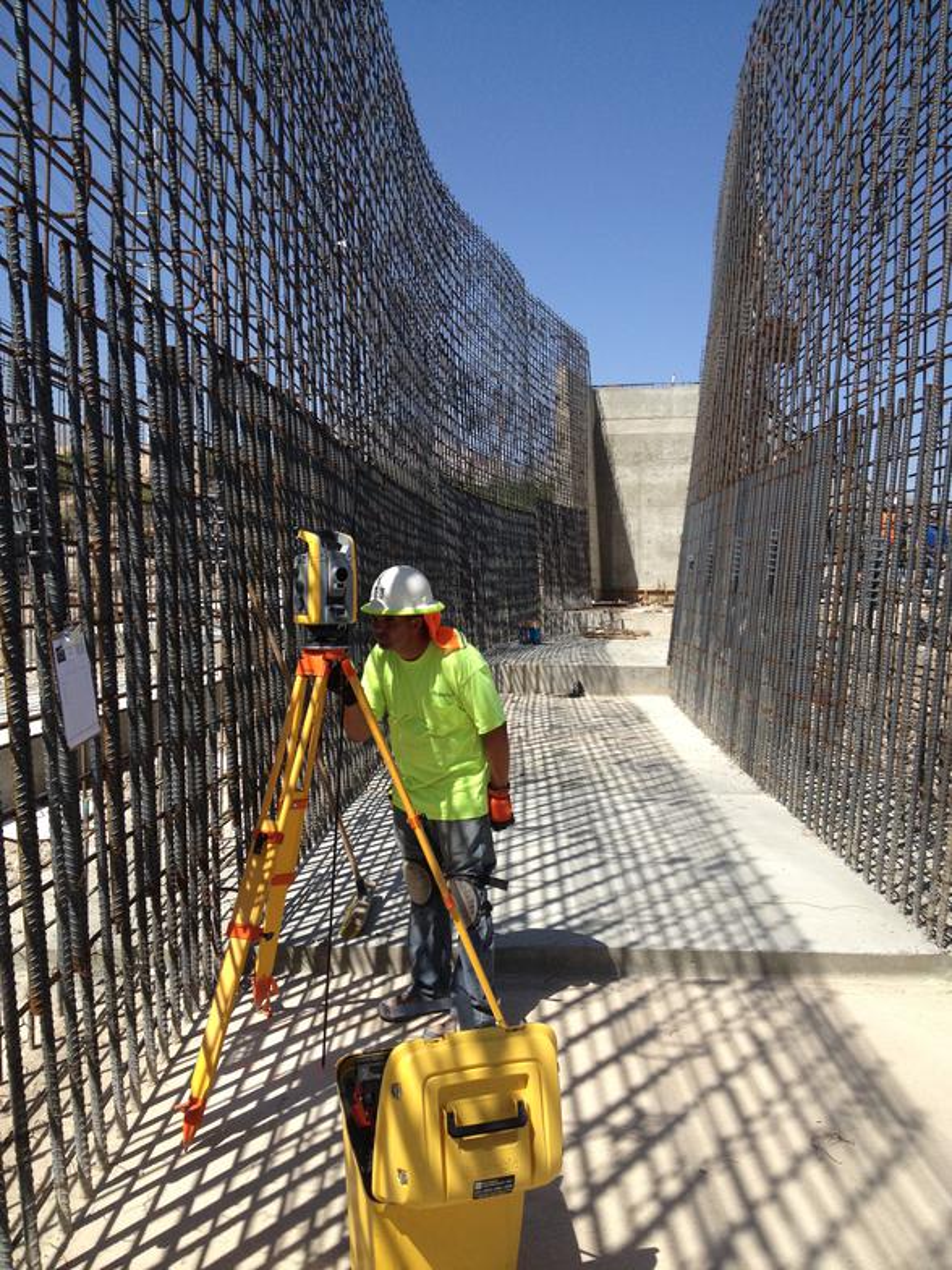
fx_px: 1283
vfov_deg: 52.6
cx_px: 476
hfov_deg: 40.7
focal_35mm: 35
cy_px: 635
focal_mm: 4.28
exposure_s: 1/2045
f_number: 2.4
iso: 50
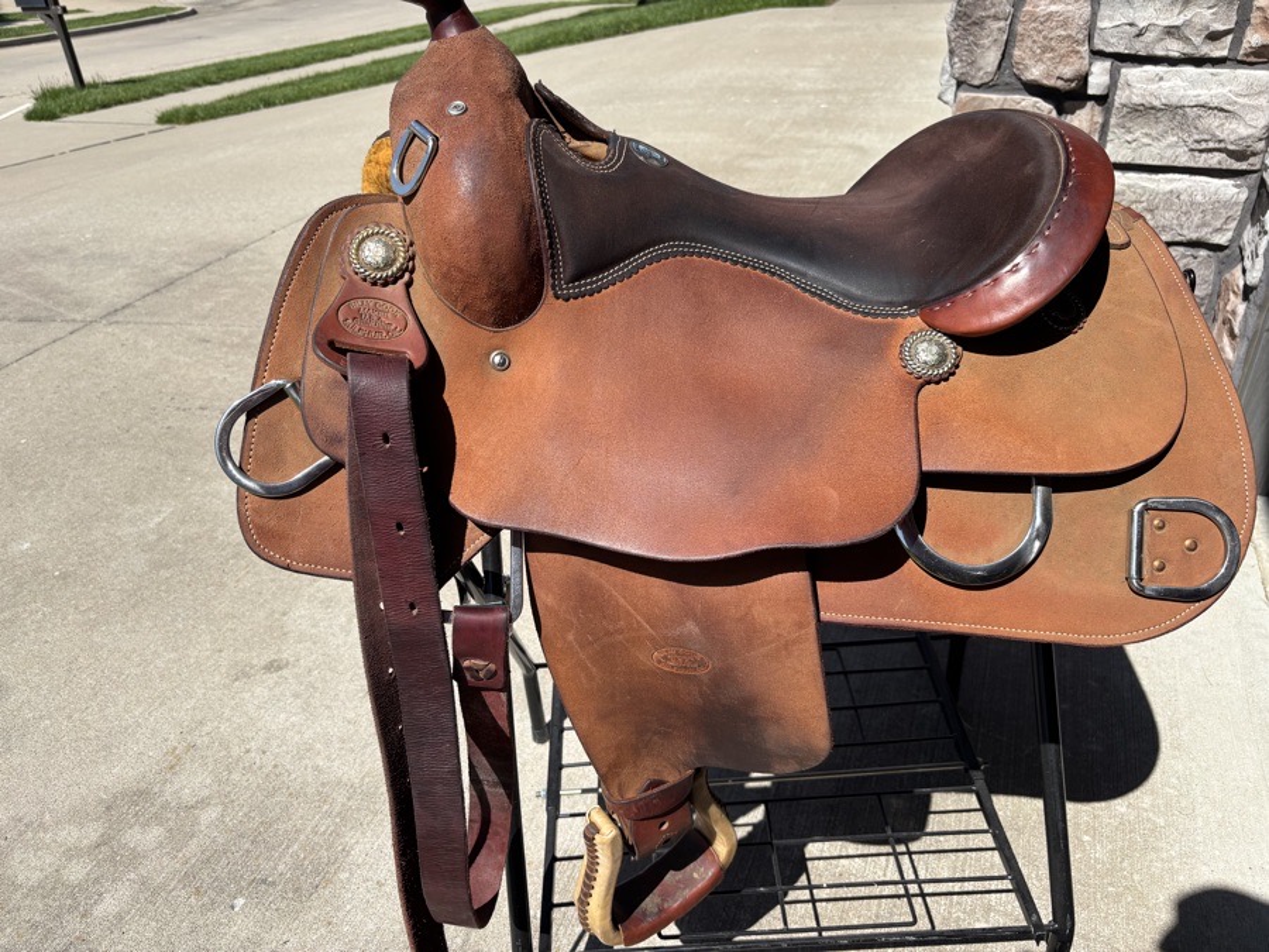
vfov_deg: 53.1
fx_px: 953
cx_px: 634
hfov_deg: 67.3
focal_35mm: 26
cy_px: 476
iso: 50
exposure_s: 1/3106
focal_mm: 5.96
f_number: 1.6
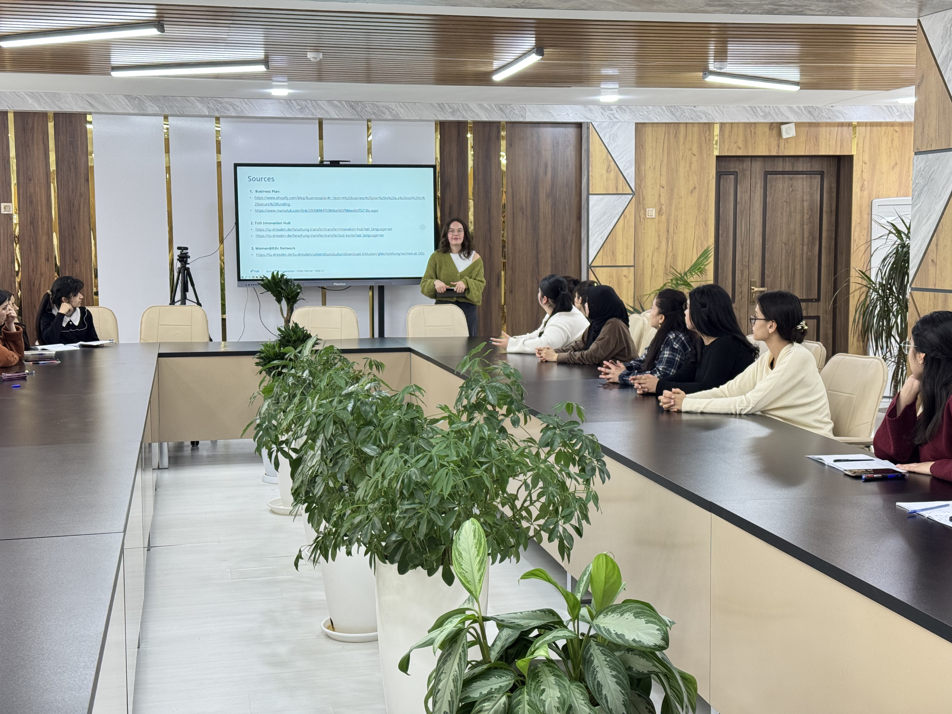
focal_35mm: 48
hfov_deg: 39.7
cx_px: 476
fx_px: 1320
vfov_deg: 30.3
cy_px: 357
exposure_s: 1/100
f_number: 1.78
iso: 125
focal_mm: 6.76
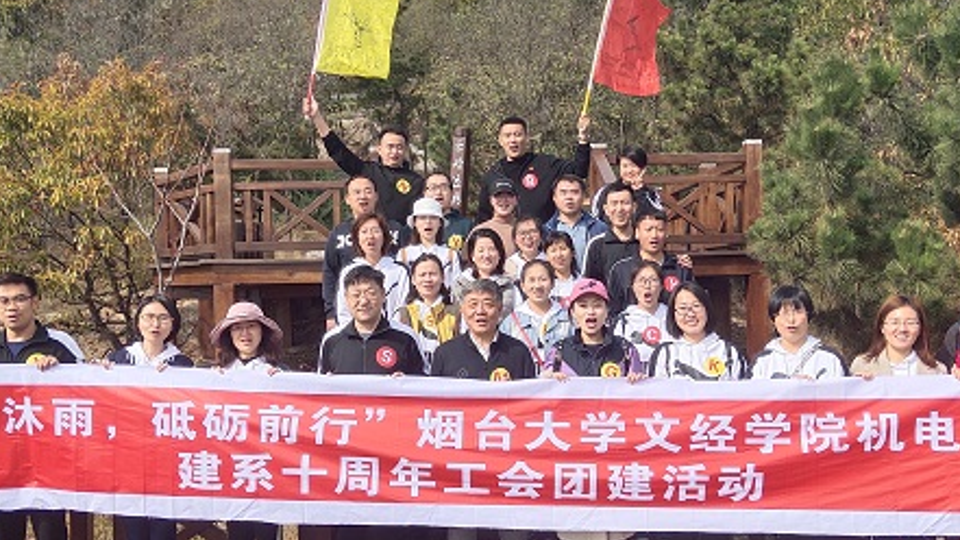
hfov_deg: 47.4
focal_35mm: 43
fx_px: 1095
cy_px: 285
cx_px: 490
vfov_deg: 27.7
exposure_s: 1/1338
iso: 50
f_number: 1.8
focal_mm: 4.27
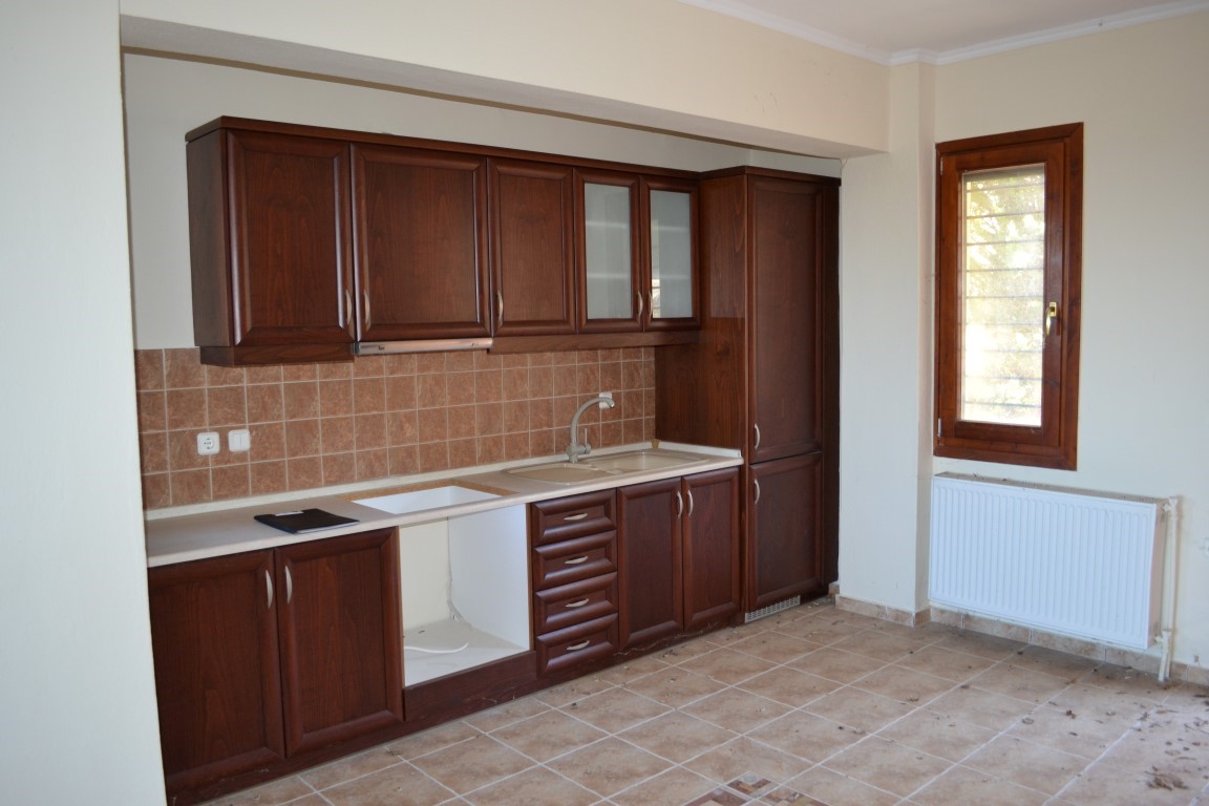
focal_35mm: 27
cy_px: 403
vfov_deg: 47.9
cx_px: 604
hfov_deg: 67.4
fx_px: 907
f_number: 3.5
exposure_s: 1/60
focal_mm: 18
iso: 560
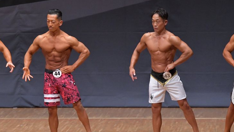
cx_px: 114
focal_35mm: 319
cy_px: 77
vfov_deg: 3.8
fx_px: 1980
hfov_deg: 6.8
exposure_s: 1/400
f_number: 5.6
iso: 6400
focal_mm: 190
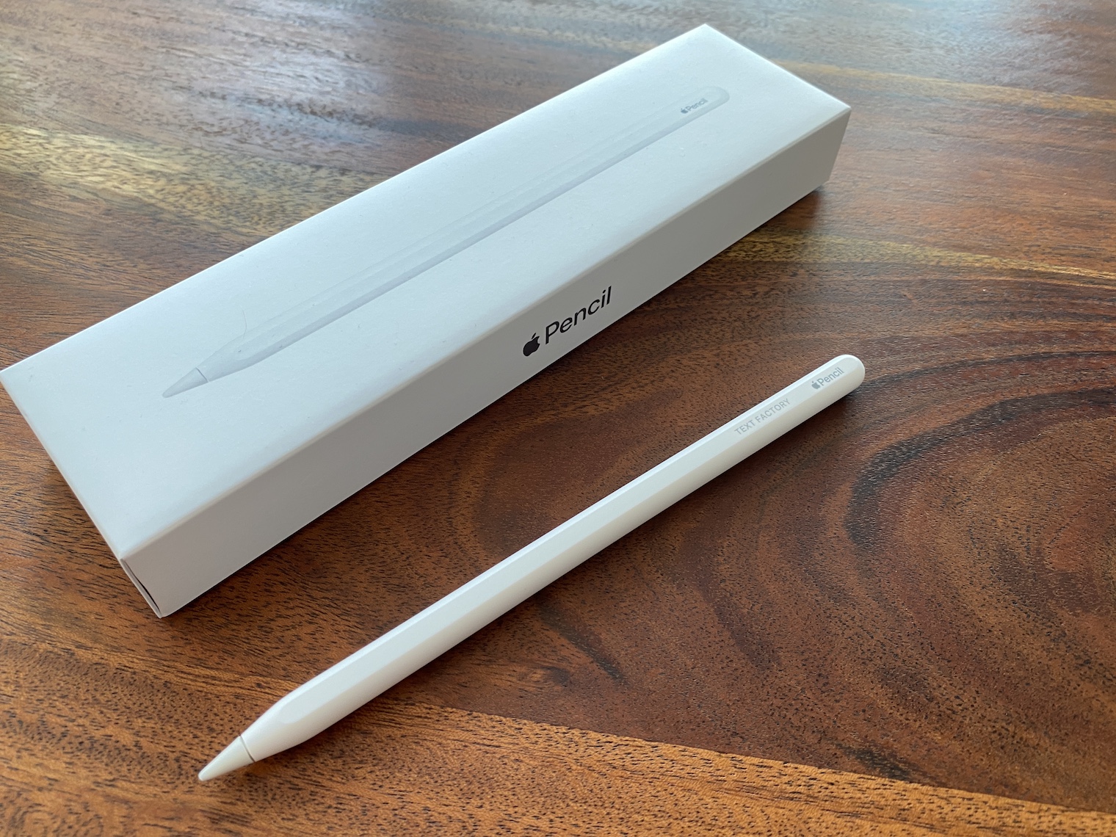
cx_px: 558
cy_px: 418
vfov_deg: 53.1
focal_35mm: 26
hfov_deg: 67.3
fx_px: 838
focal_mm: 4.25
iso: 125
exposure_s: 1/60
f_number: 1.8
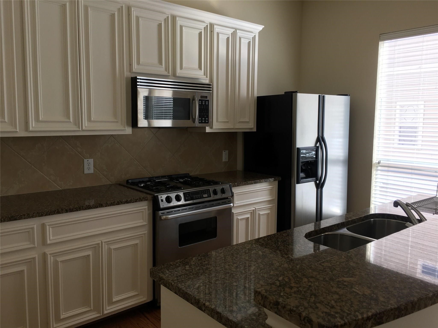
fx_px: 367
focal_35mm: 29
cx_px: 219
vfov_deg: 48.2
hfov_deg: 61.7
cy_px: 164
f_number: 2.2
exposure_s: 1/120
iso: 32
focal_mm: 4.15
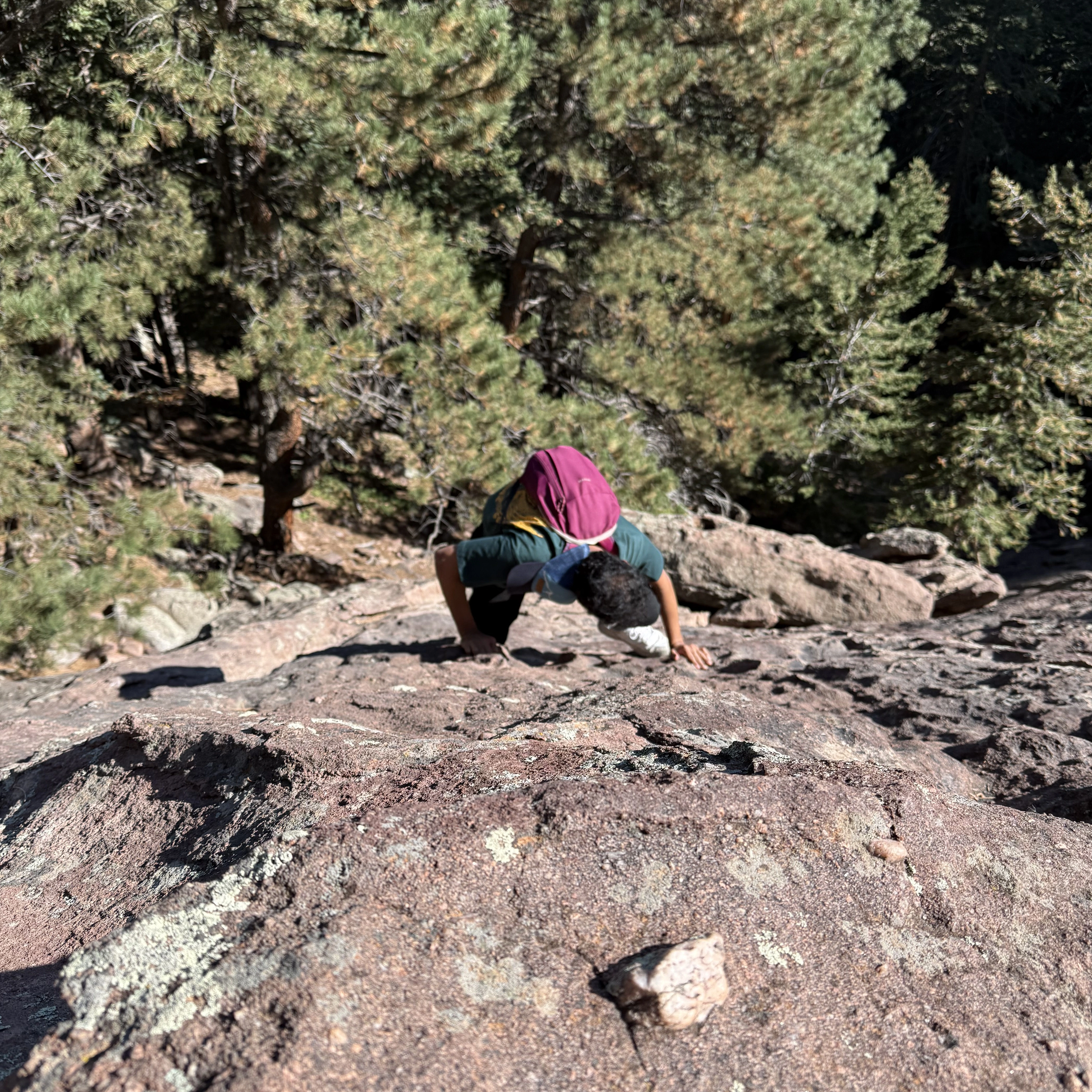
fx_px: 1035
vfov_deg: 55.6
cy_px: 568
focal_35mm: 29
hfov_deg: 55.6
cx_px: 556
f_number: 1.78
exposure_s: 1/2299
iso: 80
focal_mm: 6.76
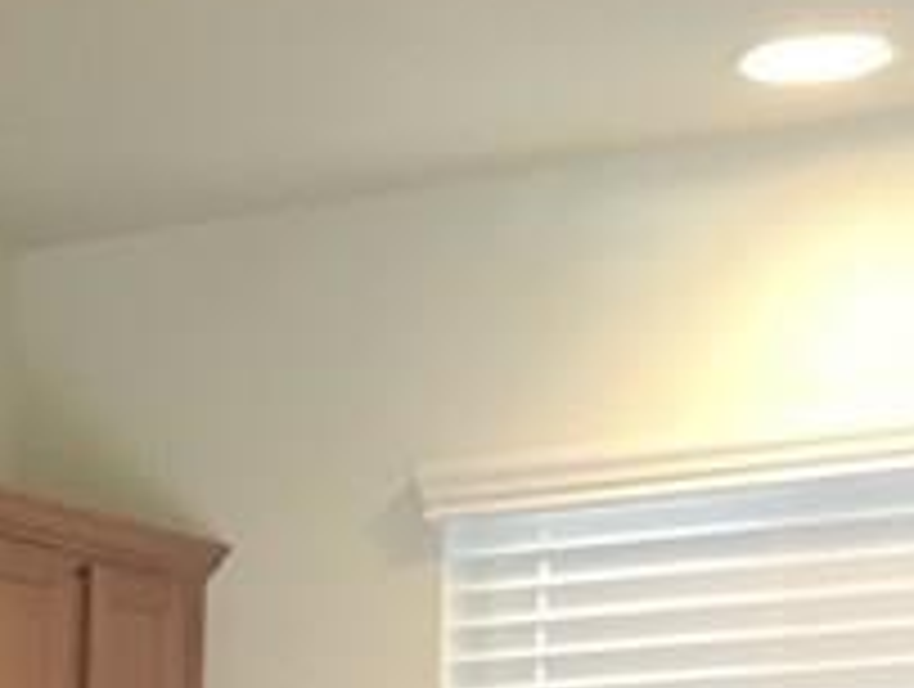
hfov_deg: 12.6
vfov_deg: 9.2
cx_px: -585
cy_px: 1592
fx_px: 3862
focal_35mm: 146
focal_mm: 4.15
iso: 64
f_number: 2.2
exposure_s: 1/30
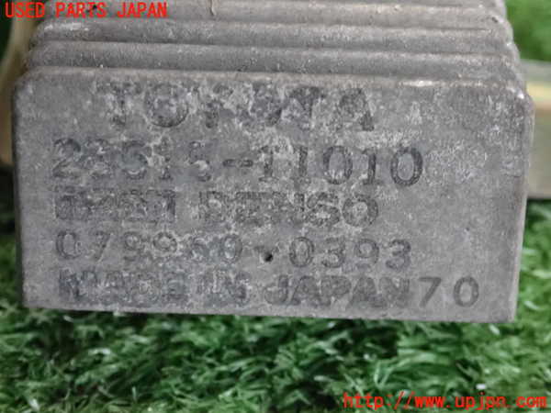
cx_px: 276
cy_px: 206
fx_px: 1496
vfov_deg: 15.7
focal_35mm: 94
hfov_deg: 20.9
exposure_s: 1/40
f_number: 4.7
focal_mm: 16.79
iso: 2000
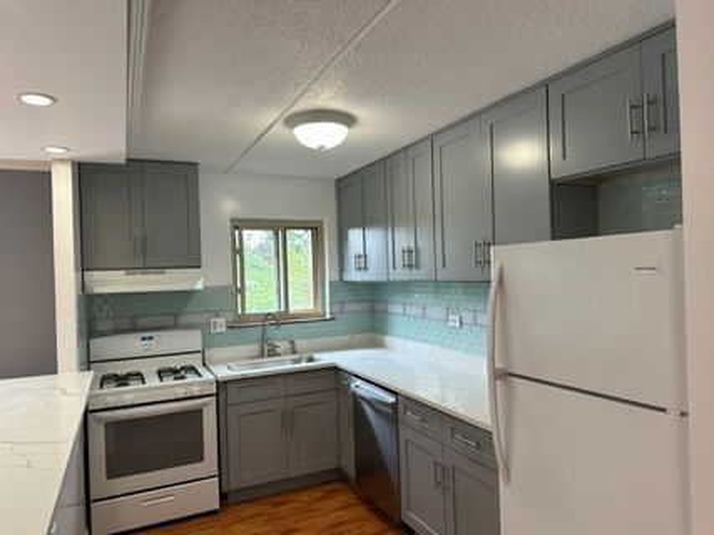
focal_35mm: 24
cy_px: 268
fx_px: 495
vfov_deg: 56.8
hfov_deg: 71.6
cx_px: 357
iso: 100
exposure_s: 1/120
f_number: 1.78
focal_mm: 6.86
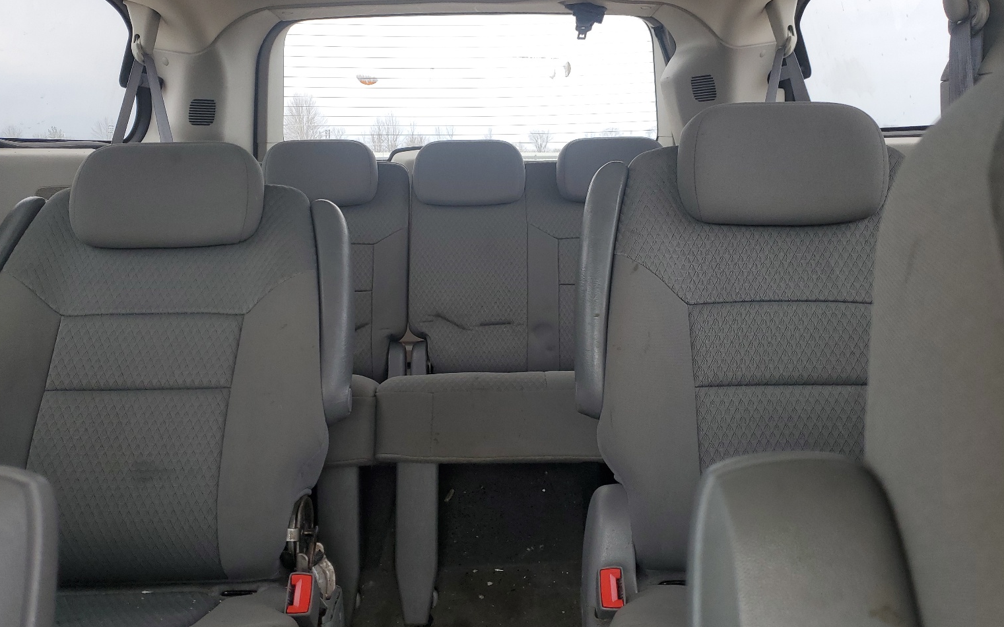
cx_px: 498
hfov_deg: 64.6
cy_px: 300
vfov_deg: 43.1
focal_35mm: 29
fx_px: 793
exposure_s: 1/189
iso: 50
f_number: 1.5
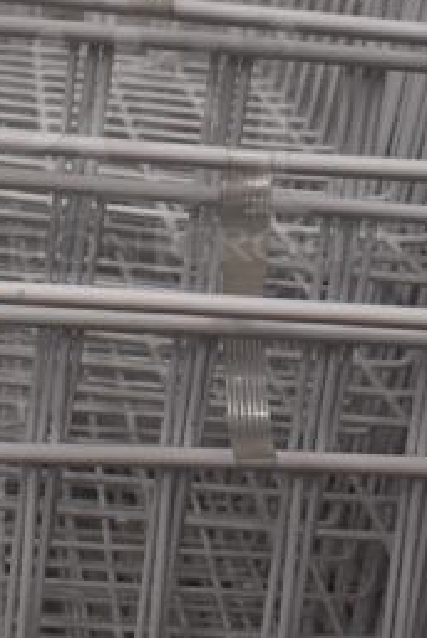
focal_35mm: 96
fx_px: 1703
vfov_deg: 21.0
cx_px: 127
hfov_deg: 14.3
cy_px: 143
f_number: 3.5
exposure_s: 1/250
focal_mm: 18
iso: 560
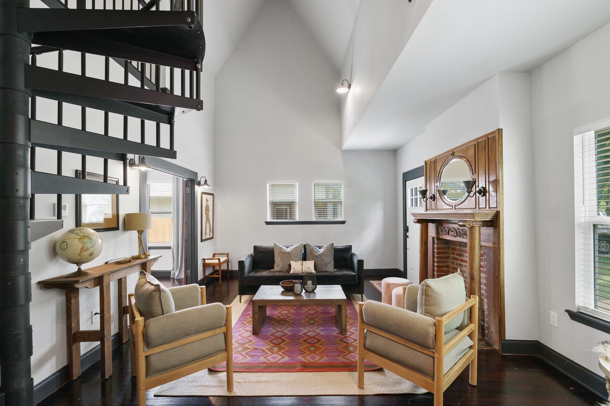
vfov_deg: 73.7
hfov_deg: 96.7
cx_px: 305
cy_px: 203
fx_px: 271
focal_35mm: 16
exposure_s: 1/8
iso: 2000
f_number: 8
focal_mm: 16
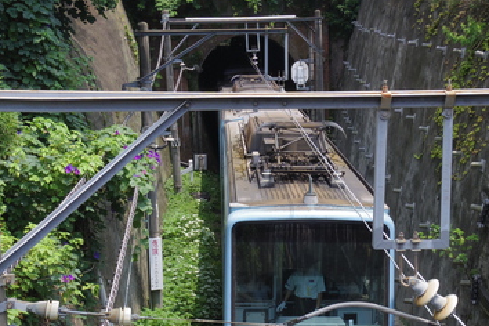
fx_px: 978
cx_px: 243
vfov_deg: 18.9
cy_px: 218
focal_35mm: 72
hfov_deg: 28.1
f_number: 4.5
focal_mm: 10.6
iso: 200
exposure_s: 1/500
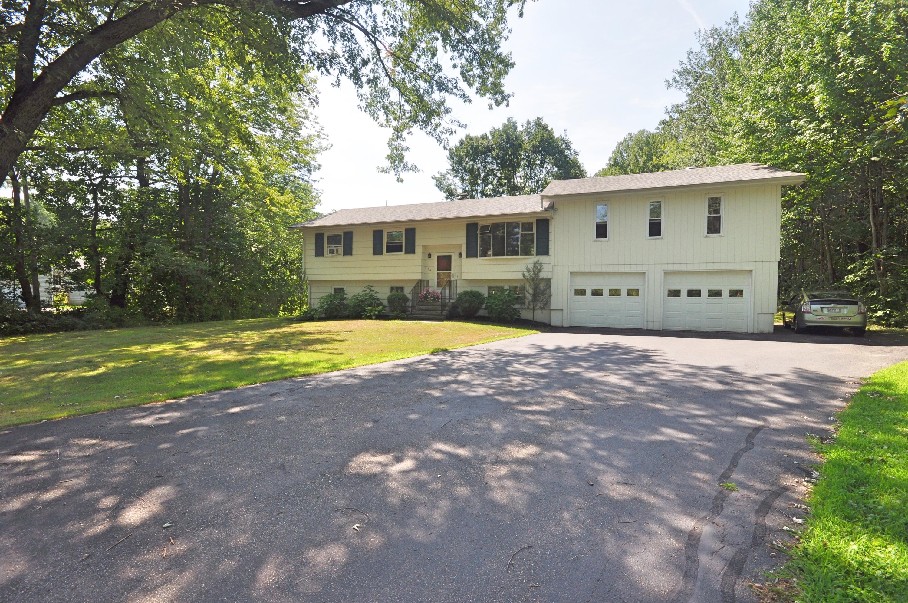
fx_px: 378
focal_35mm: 15
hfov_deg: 100.5
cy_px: 302
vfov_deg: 77.2
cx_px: 454
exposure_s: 1/200
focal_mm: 10
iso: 200
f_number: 10
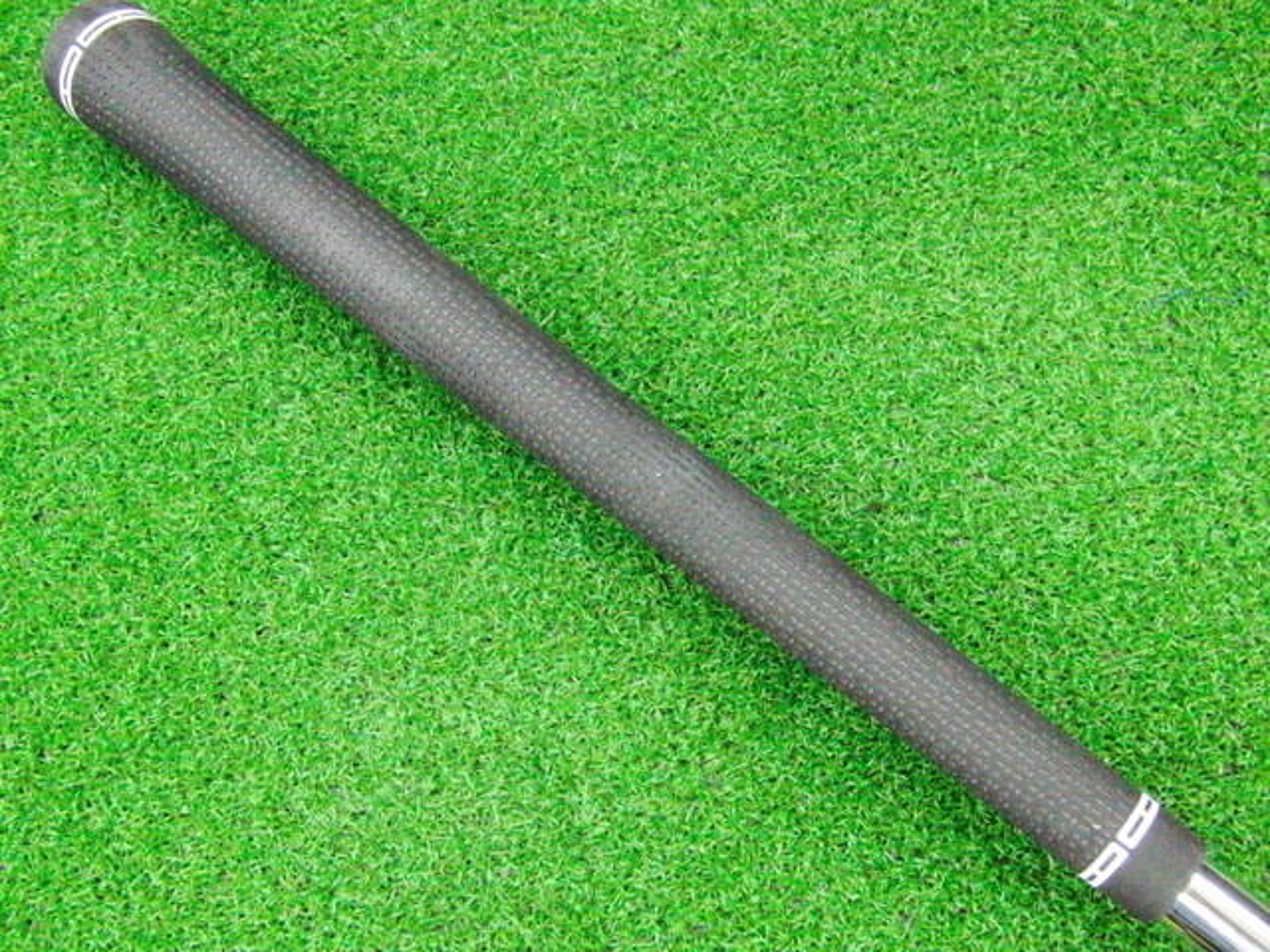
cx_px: 635
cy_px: 476
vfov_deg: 38.7
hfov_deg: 50.1
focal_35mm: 37
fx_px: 1357
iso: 3200
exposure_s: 1/125
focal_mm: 6.42
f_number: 3.6
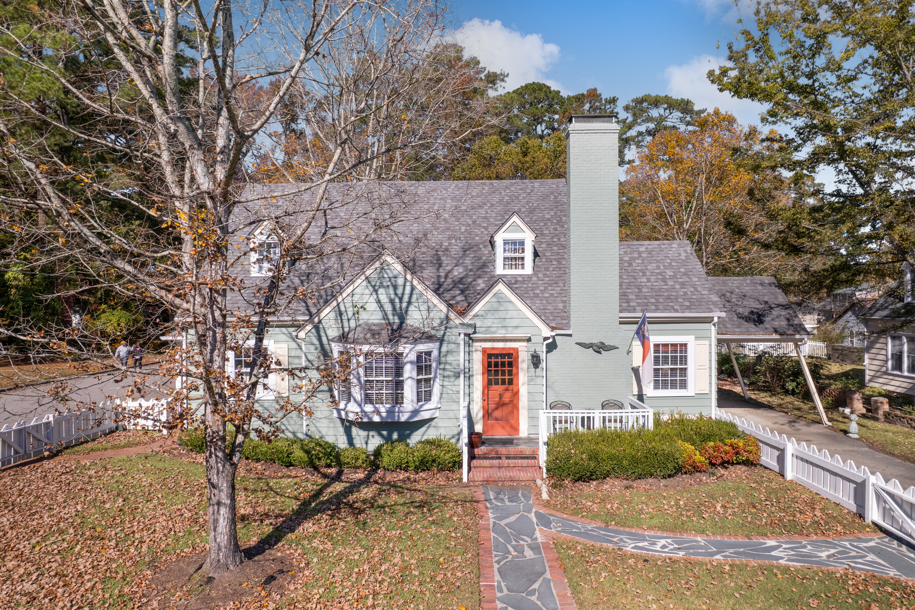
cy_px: 305
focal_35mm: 22
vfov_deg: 57.2
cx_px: 458
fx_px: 559
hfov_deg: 78.6
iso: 100
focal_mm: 8.38
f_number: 2.8
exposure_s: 1/60
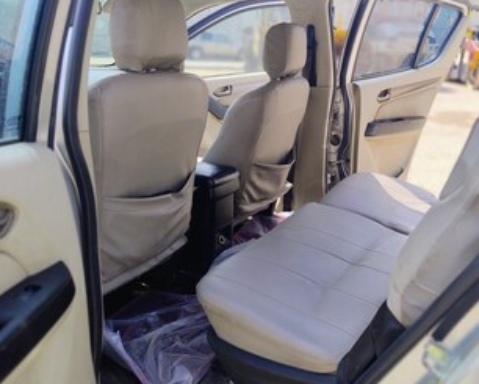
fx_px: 496
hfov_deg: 51.1
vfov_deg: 42.2
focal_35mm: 35
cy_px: 172
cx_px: 295
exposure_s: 1/659
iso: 100
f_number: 1.8
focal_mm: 5.56
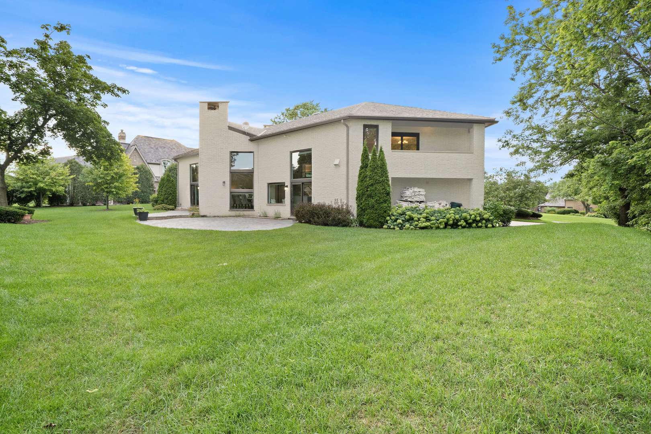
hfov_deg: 96.7
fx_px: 289
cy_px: 217
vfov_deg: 73.7
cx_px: 326
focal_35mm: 16
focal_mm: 16
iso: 500
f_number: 9
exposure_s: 1/10
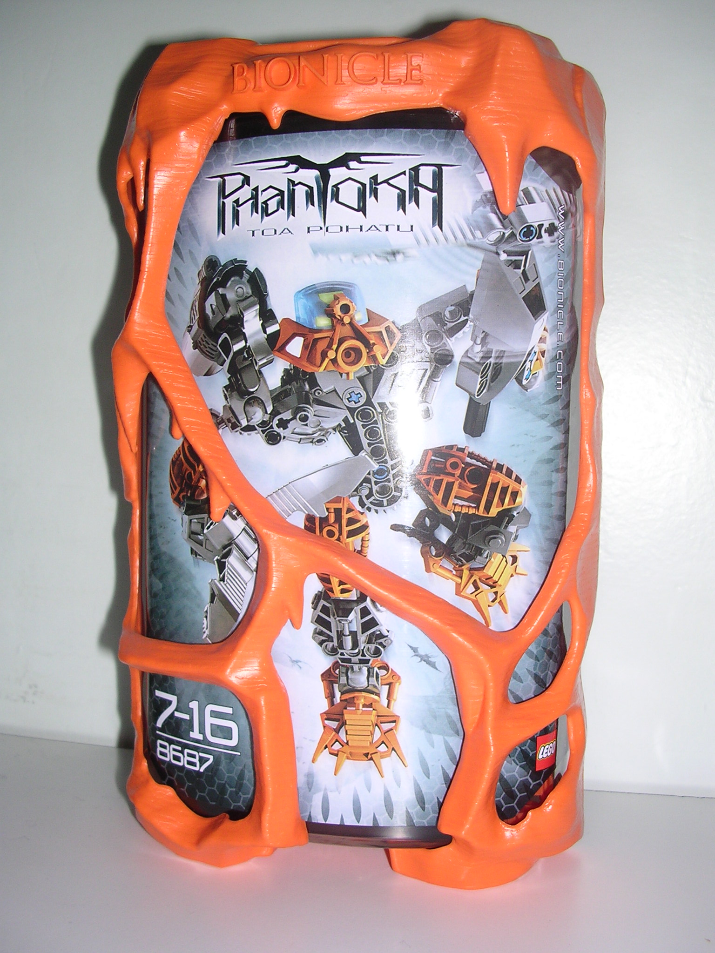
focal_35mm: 38
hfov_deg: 37.7
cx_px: 358
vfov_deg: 49.0
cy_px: 476
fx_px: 1047
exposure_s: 1/60.1
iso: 100
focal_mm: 5.8
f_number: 2.8
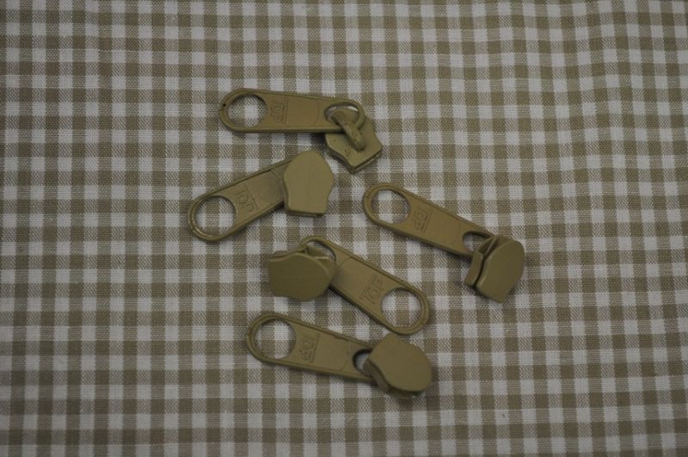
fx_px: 1288
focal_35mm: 68
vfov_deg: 20.1
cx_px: 344
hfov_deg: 29.9
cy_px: 228
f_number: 5.3
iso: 450
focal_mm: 45
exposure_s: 1/60
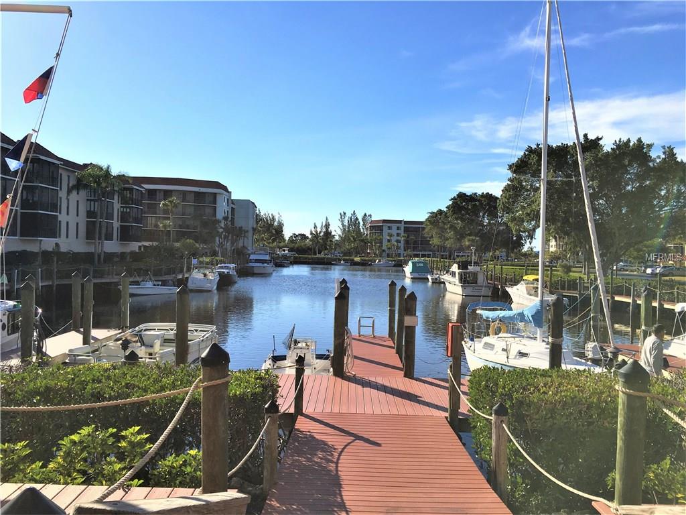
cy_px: 258
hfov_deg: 61.7
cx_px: 343
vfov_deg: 48.2
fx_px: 575
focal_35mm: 29
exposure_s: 1/2331
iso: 25
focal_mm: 4.15
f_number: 2.2
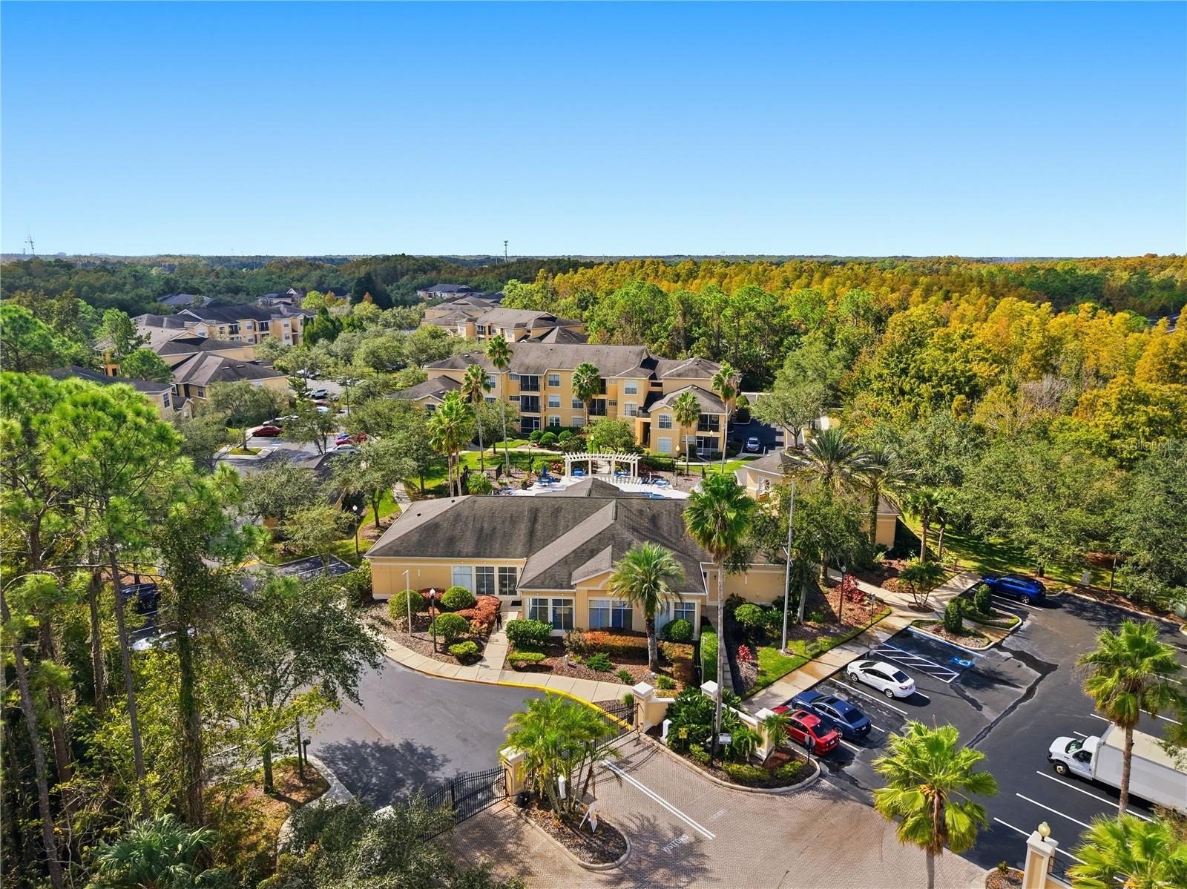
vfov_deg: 56.8
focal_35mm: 24
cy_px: 444
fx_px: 823
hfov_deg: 71.6
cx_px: 594
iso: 160
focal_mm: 8.7
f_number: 1.8
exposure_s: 1/100
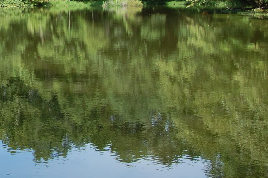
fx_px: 583
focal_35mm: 78
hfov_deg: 22.7
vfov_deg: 16.8
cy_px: -24
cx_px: -95
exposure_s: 1/200
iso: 200
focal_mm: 19
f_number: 7.1
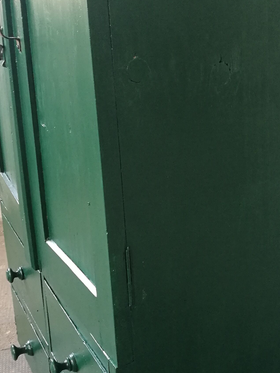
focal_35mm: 63
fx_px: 680
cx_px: 239
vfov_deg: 30.7
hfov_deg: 22.8
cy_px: 152
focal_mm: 4.5
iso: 160
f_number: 2.2
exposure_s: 1/33.3
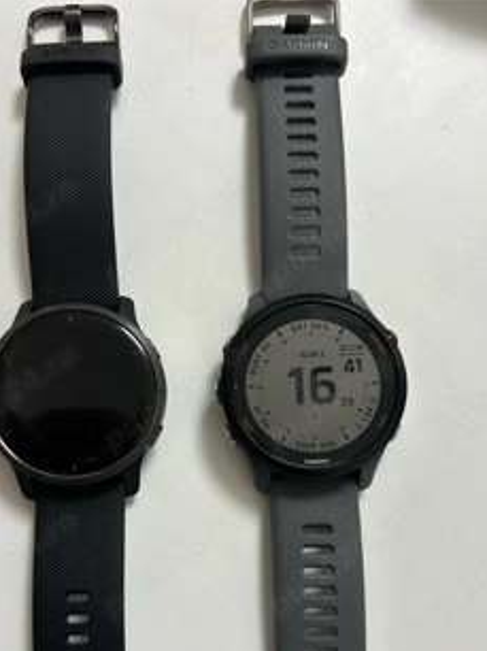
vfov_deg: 53.1
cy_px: 423
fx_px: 639
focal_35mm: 34
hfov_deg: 41.7
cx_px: 215
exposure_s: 1/100
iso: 100
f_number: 1.5
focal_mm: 5.7
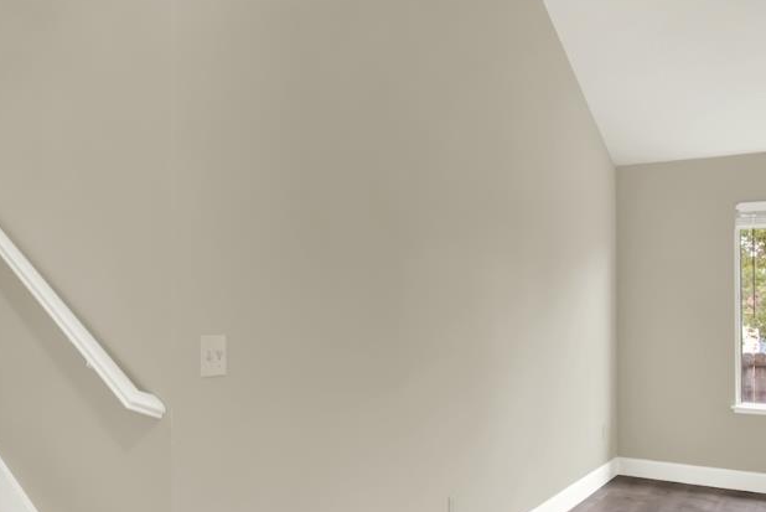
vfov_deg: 38.6
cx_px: 109
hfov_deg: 50.8
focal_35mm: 34
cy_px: 335
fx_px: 724
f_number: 14
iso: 100
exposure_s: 1/3
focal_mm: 14
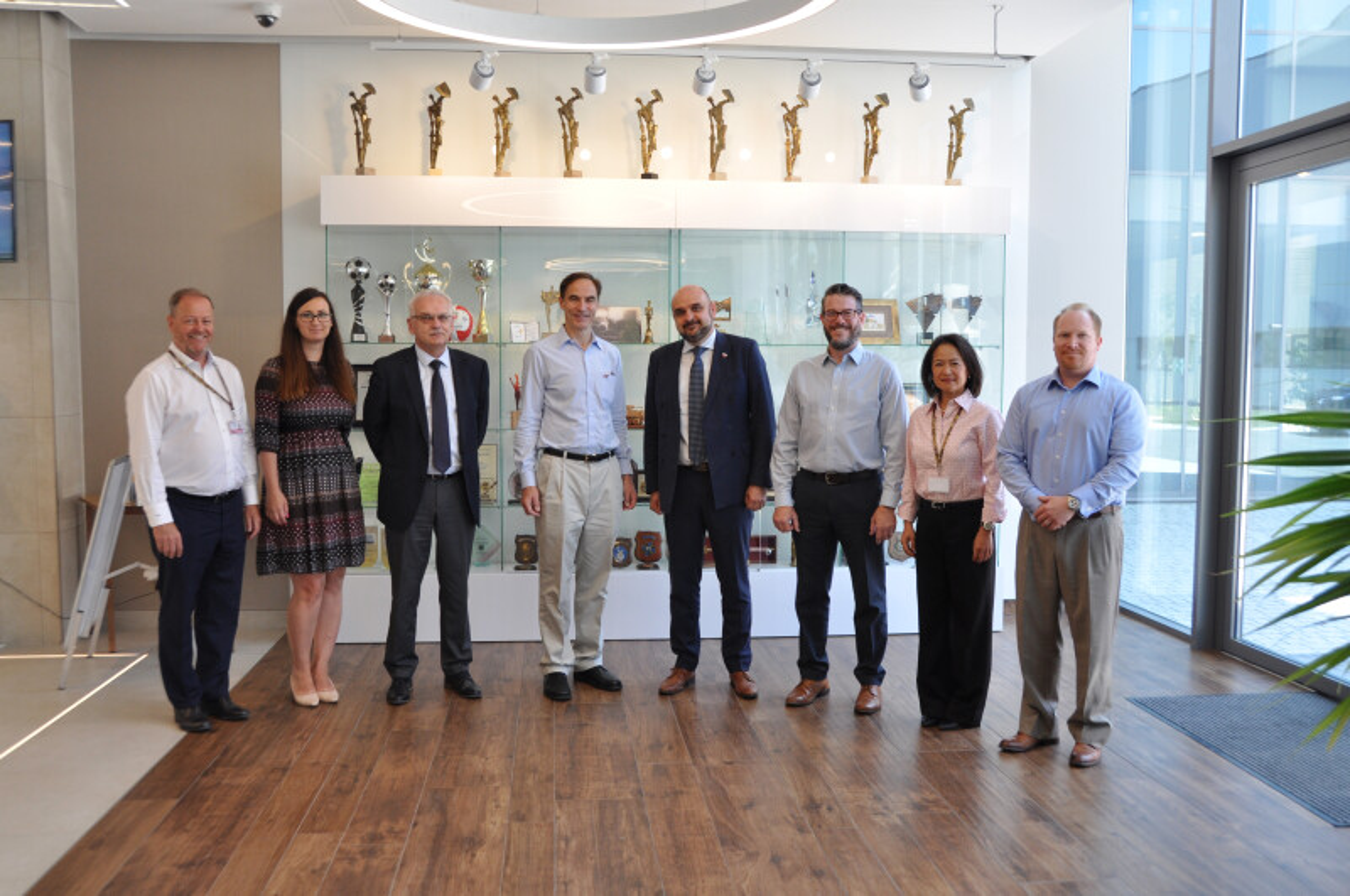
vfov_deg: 43.5
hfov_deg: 62.0
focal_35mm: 30
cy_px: 448
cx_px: 675
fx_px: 1123
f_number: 5
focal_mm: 20
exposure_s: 1/100
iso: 400
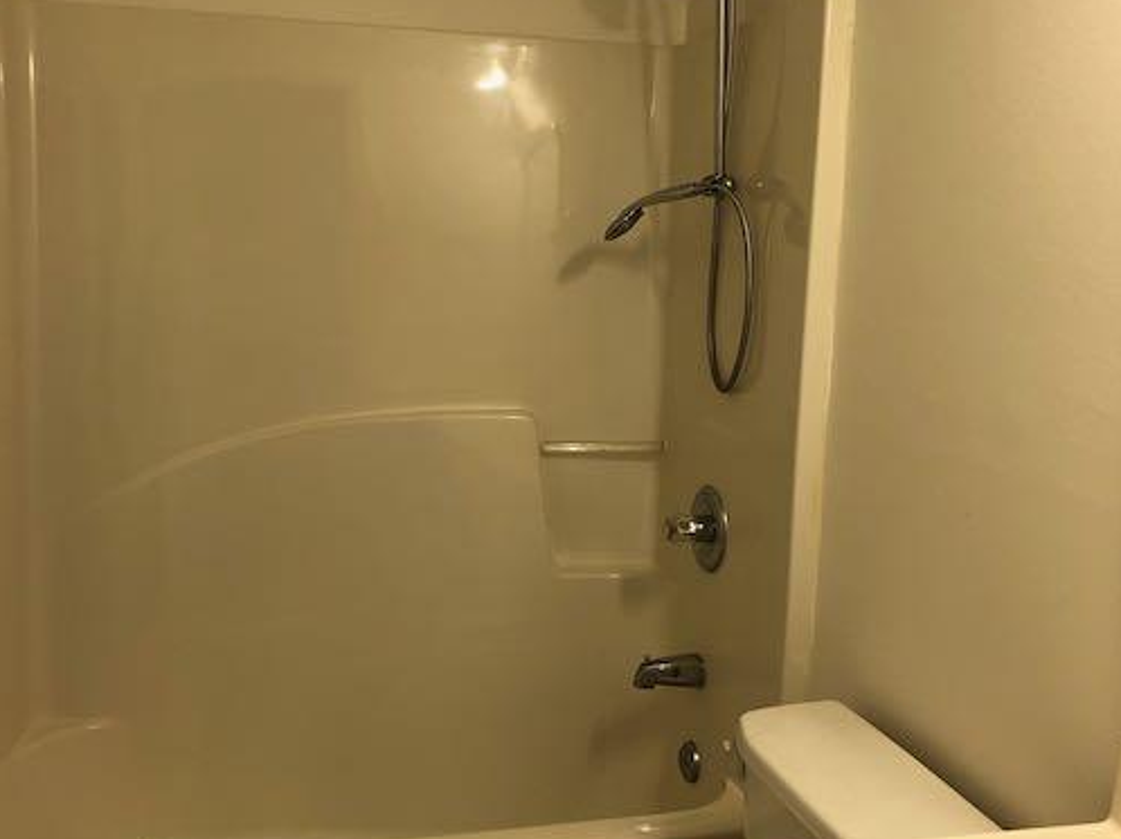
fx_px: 1165
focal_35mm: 36
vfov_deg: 39.6
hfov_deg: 51.4
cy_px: 369
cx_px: 551
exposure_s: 1/120
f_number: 1.8
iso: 40
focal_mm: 3.99
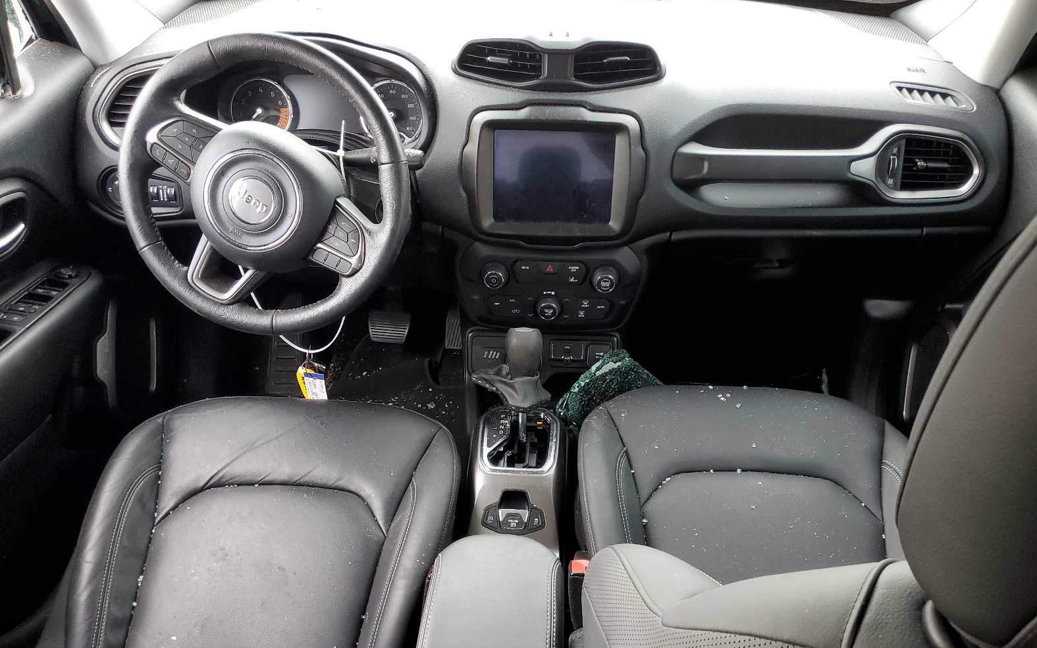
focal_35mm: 28
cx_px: 517
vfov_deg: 44.3
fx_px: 791
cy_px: 387
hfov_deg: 66.5
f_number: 1.5
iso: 93
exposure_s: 1/60.2
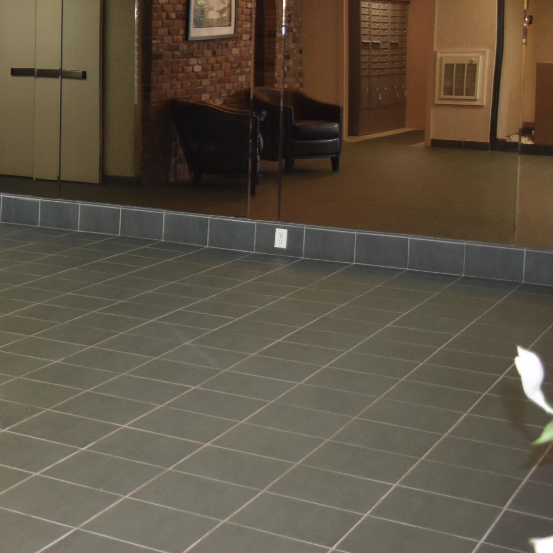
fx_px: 1283
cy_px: 101
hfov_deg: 21.9
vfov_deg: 23.9
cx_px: -168
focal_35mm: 71
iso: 720
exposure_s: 1/60
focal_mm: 20
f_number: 3.5
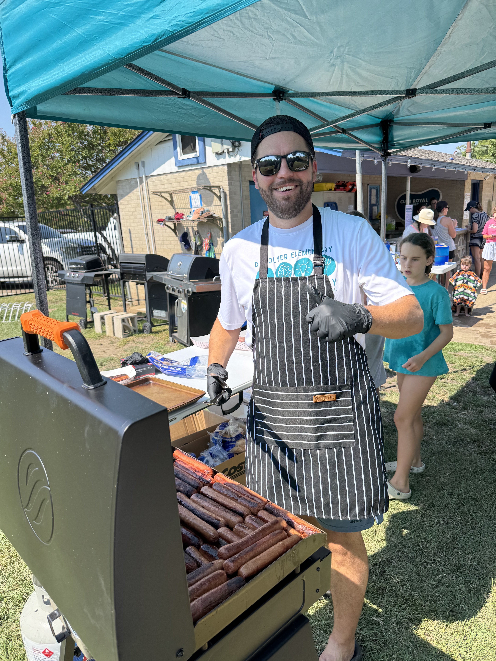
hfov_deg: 56.8
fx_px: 459
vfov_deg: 71.6
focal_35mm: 24
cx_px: 248
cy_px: 330
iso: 80
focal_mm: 6.76
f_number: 1.78
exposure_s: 1/1980
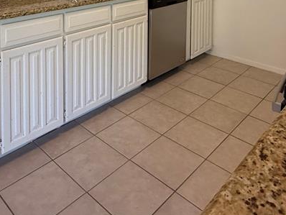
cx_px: 125
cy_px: -42
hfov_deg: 51.2
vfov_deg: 32.8
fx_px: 298
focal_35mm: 36
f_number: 2.2
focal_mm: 2.22
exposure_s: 1/120
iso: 250
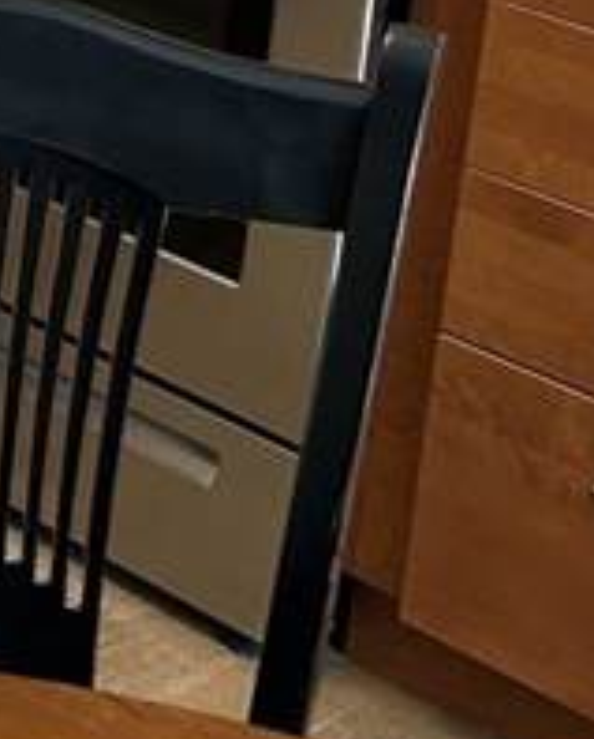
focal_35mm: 131
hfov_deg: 9.7
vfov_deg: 13.3
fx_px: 2872
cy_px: -579
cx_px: -1046
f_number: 1.5
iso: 100
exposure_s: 1/60
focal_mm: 5.7
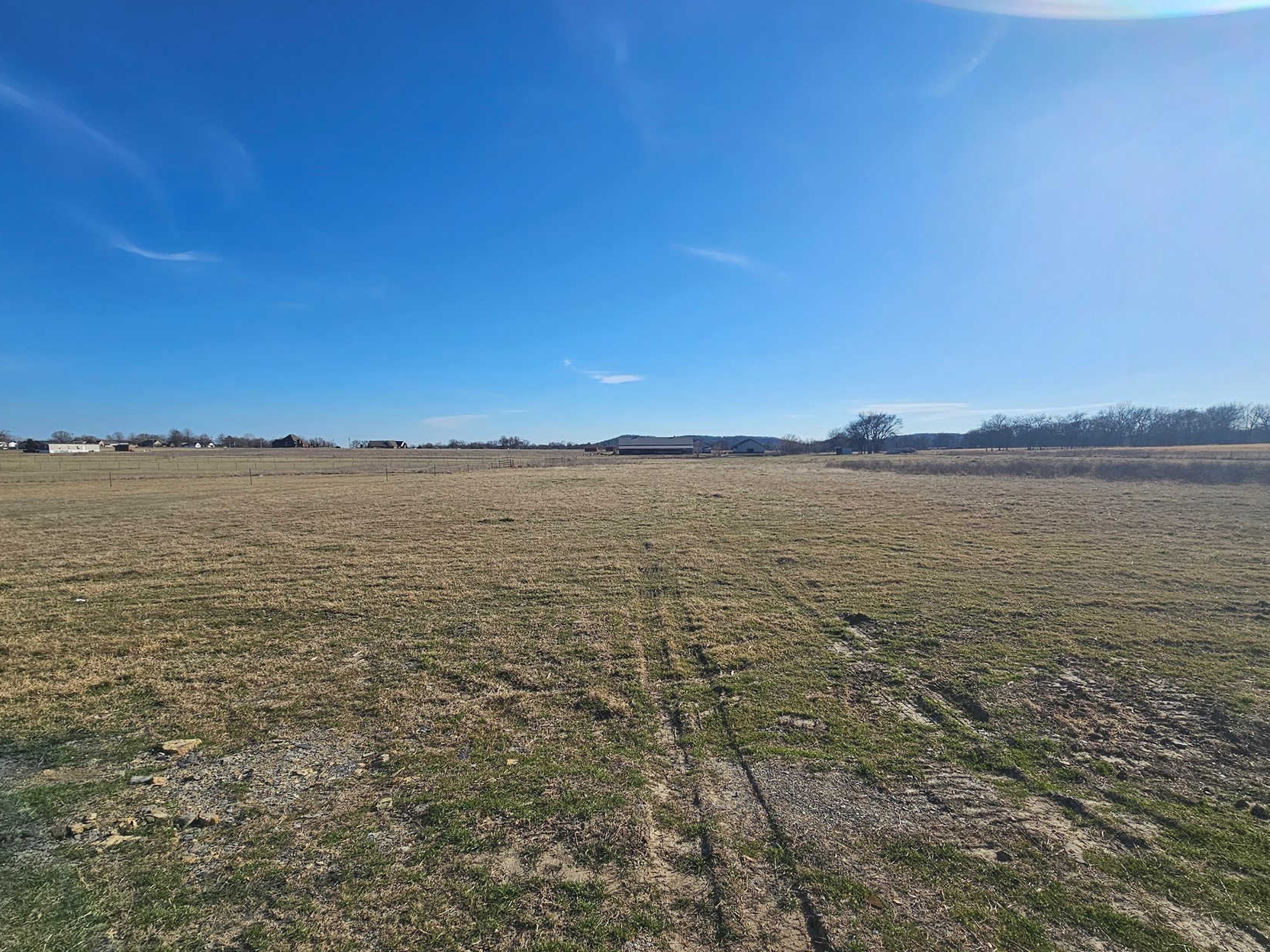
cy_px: 494
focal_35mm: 15
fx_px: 550
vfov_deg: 81.7
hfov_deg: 98.1
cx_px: 662
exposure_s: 1/4337
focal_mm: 2.2
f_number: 2.2
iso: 50
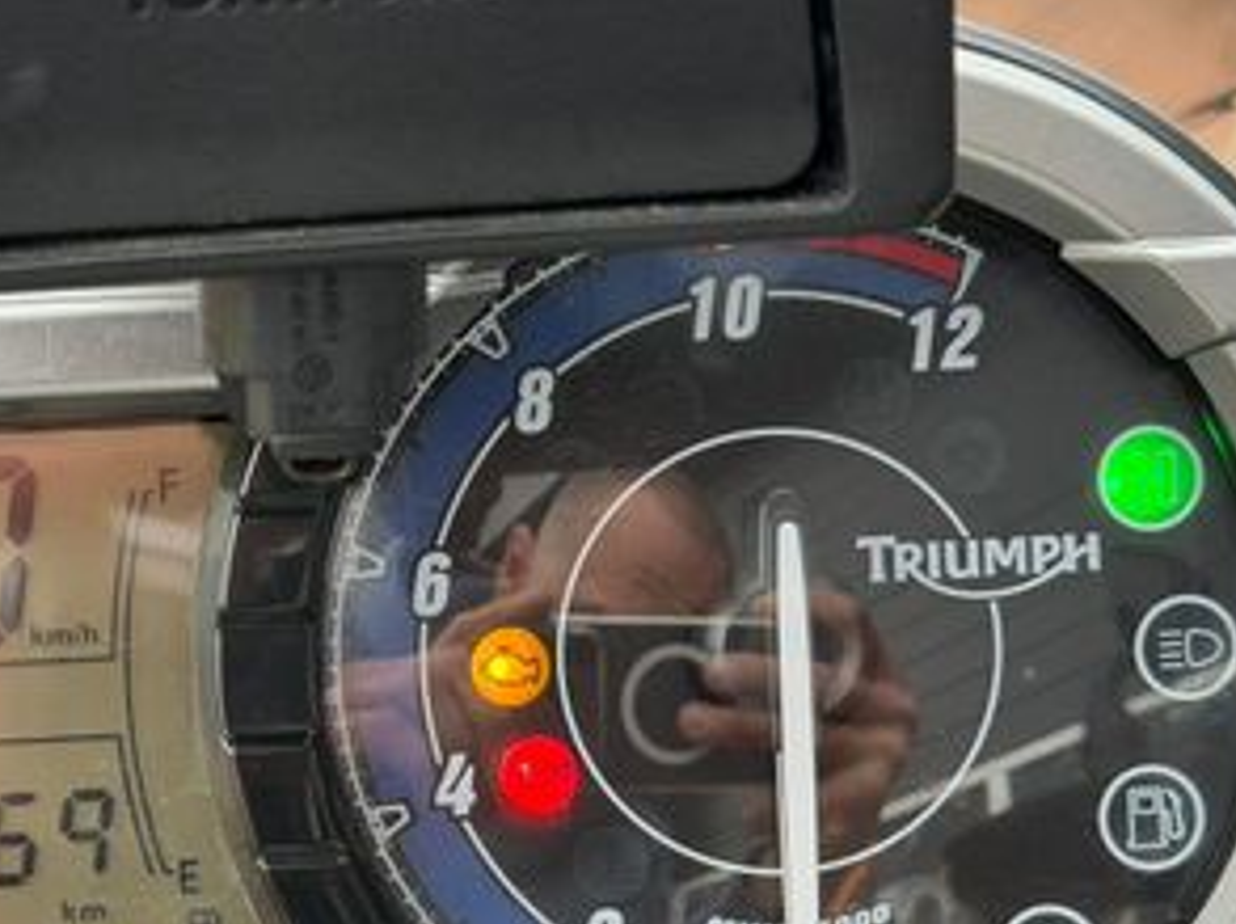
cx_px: 337
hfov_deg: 18.6
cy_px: 730
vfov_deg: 14.0
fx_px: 3745
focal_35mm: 105
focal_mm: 6.76
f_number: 1.78
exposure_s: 1/481
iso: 80
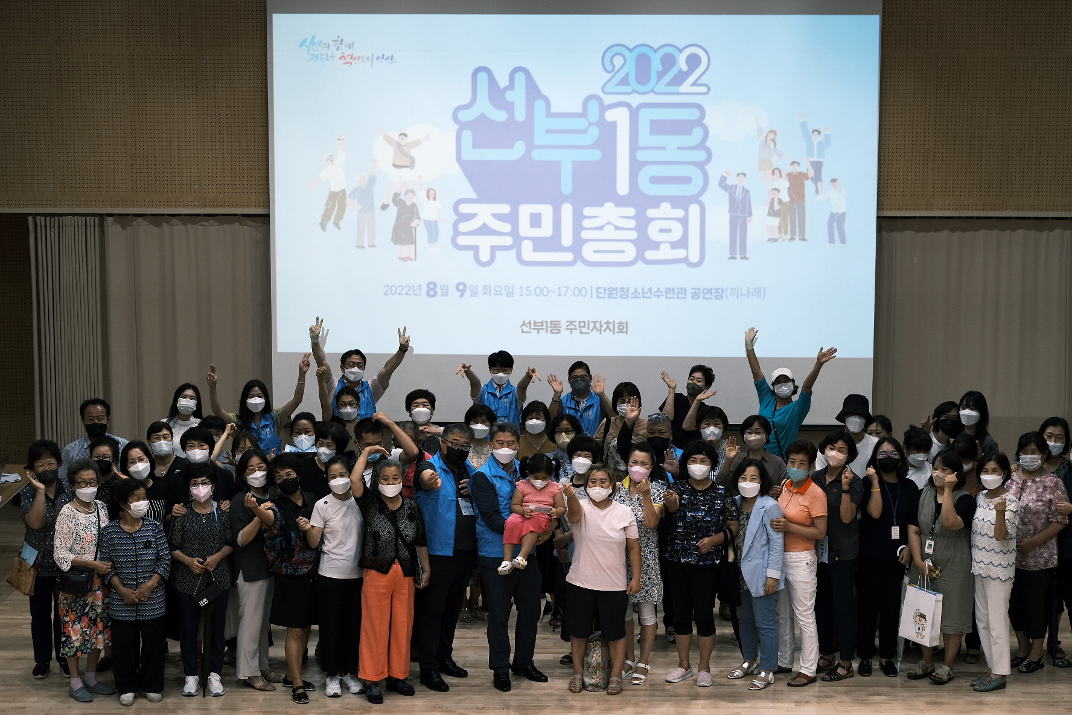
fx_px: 2233
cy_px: 358
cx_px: 536
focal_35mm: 75
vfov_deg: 18.2
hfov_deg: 27.0
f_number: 2.8
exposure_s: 1/75
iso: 320
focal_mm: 50
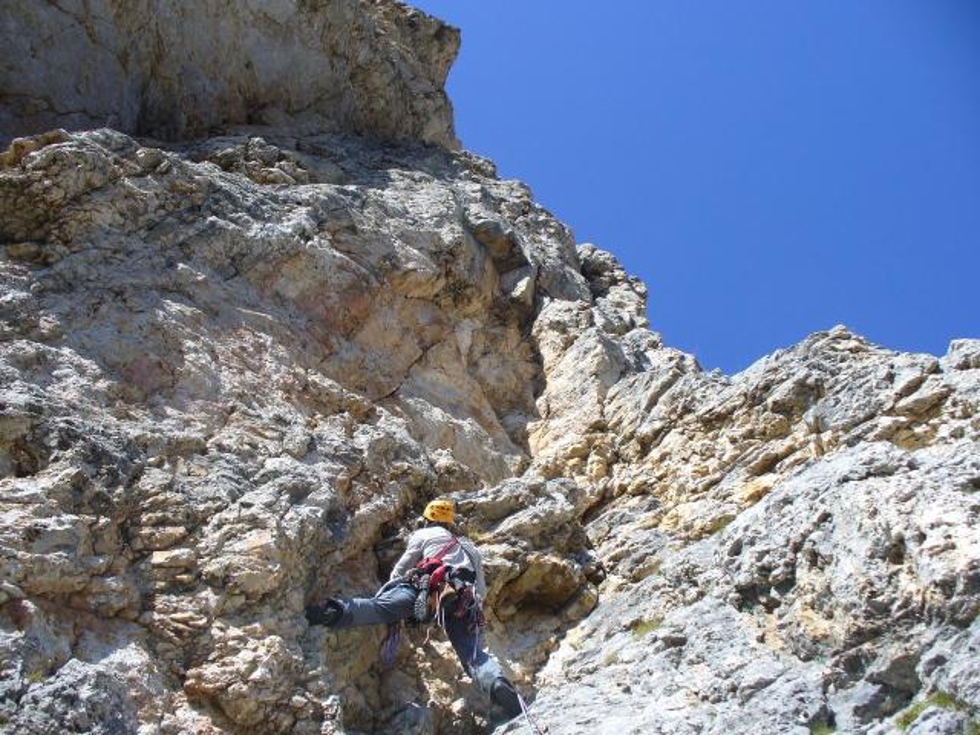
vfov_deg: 38.7
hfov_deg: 50.1
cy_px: 368
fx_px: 1047
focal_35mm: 37
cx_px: 490
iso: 80
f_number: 5.6
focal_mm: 6.1
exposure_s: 1/200
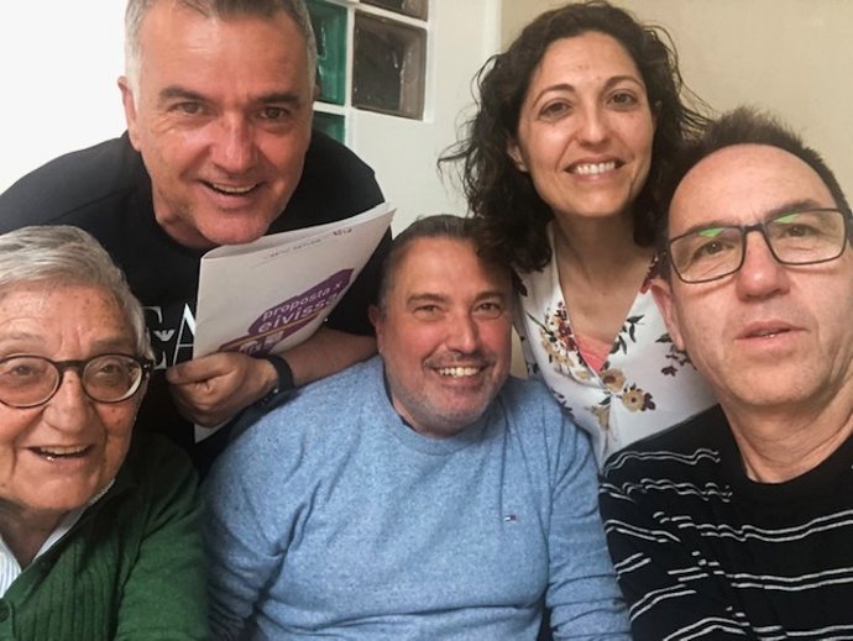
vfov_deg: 44.2
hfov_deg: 56.8
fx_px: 789
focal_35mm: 32
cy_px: 320
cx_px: 426
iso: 200
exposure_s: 1/50
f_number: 2.2
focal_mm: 2.87
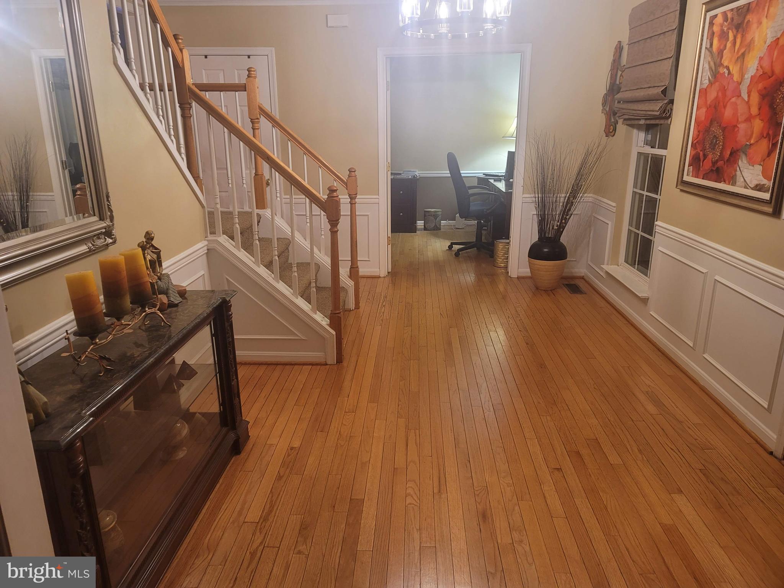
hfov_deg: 69.4
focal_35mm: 25
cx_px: 392
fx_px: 566
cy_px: 294
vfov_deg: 54.9
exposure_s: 1/39
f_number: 1.8
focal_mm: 7
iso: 200
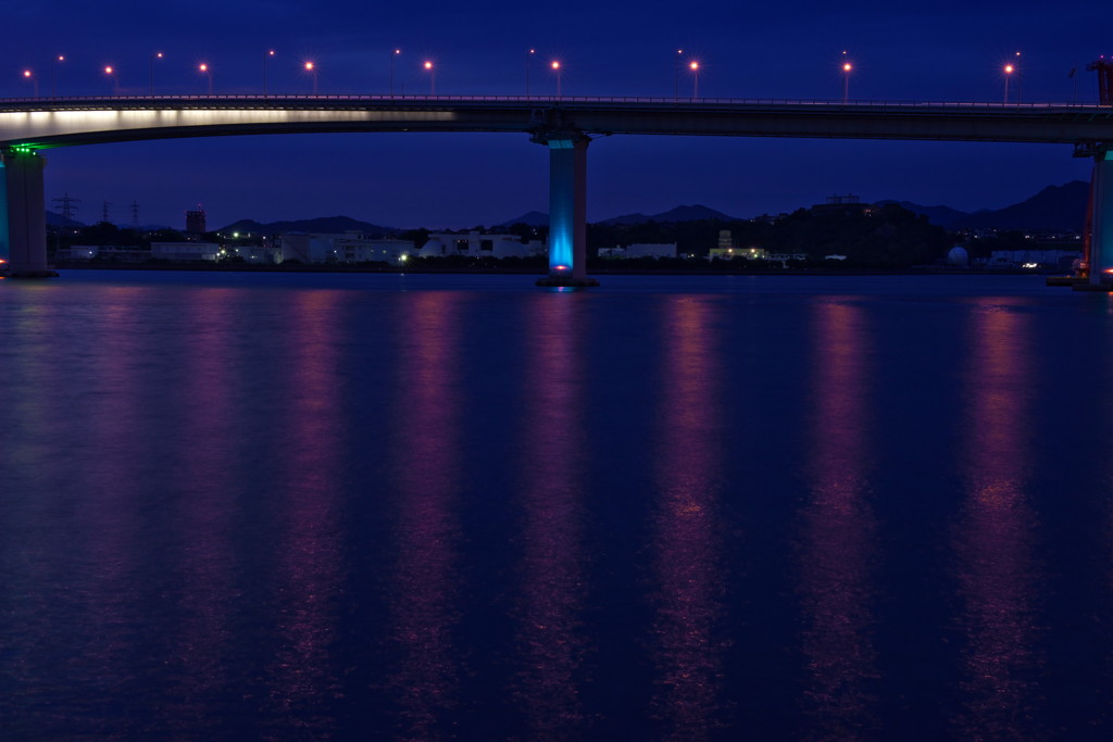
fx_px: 1484
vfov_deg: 28.1
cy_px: 371
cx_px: 556
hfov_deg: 41.1
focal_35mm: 48
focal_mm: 48
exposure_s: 4
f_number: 16
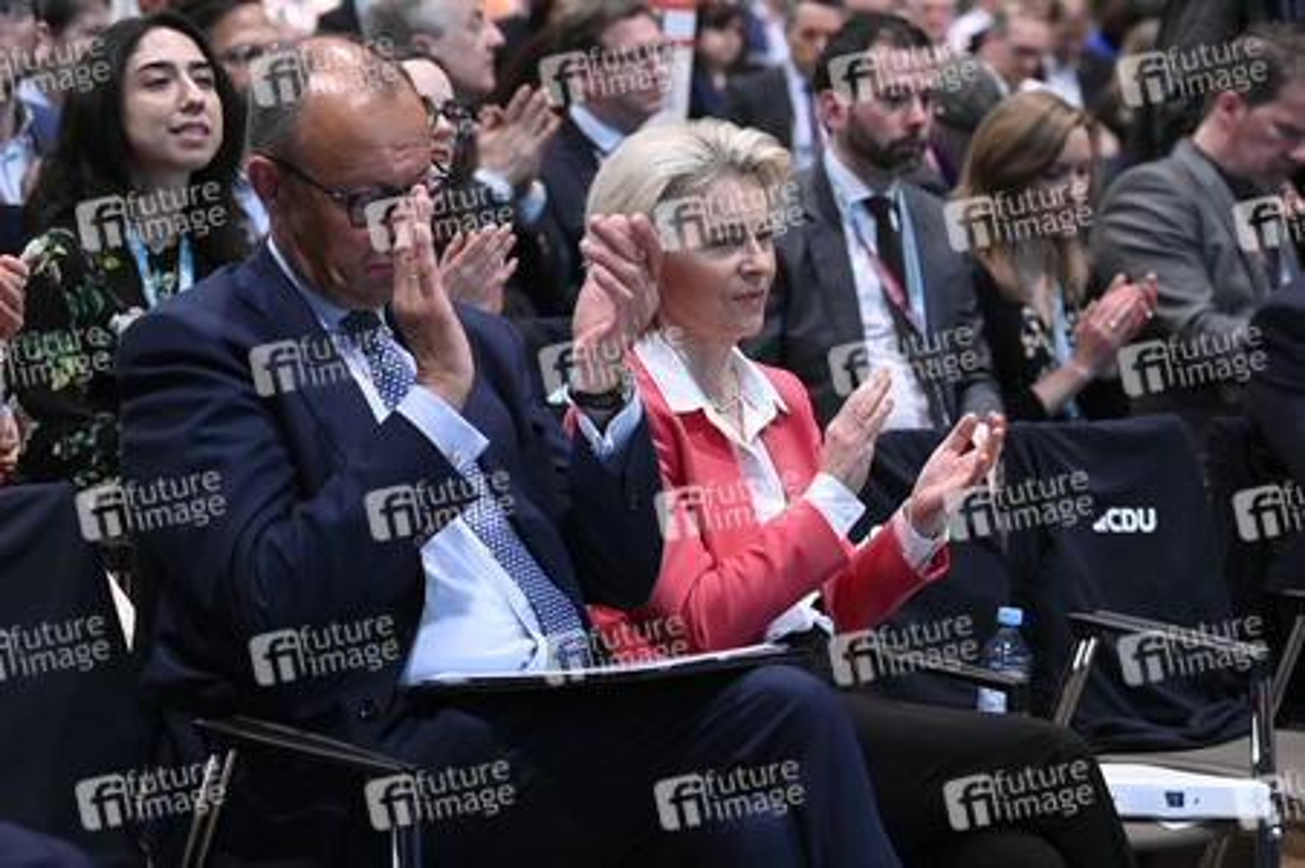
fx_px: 4347
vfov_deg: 11.4
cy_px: 434
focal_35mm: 120
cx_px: 652
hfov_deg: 17.1
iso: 10000
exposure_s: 1/250
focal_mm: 120
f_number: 5.6
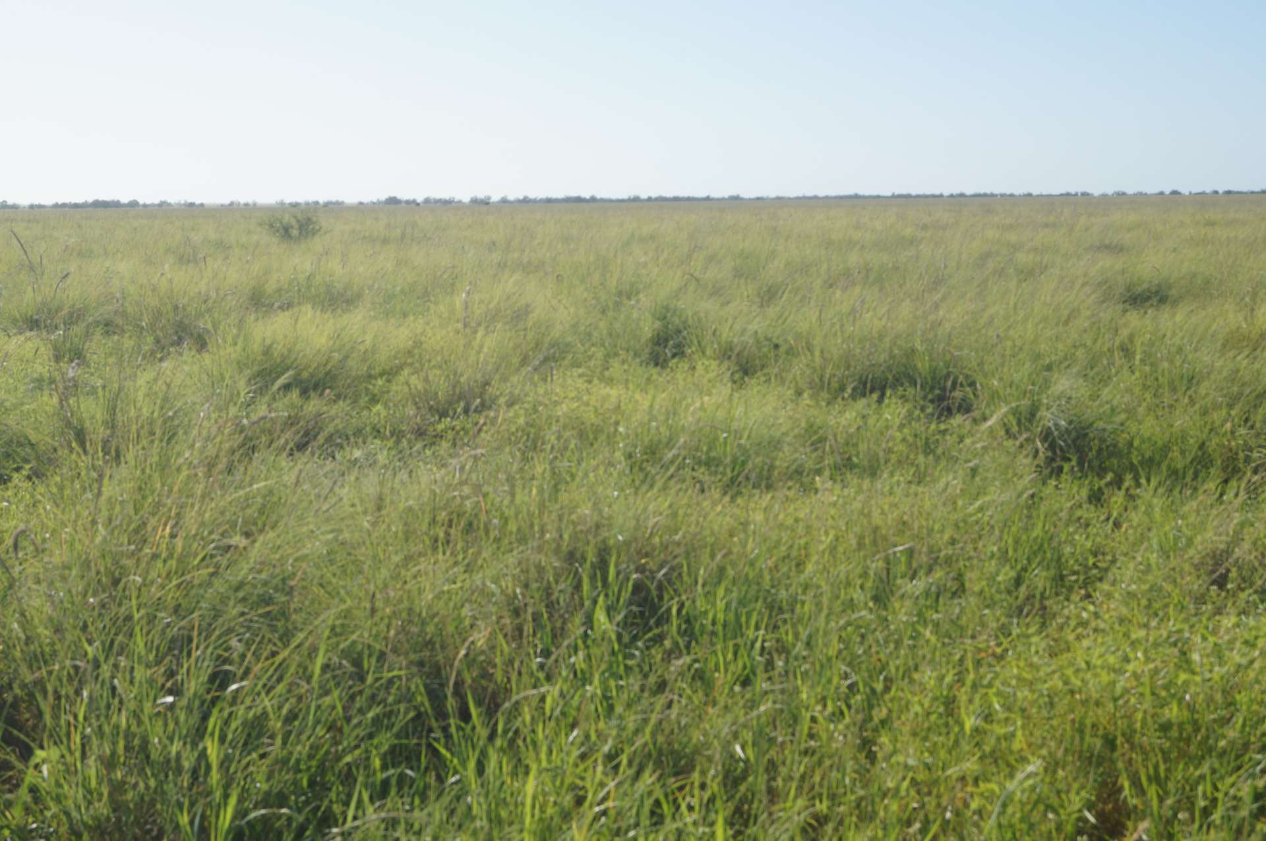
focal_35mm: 52
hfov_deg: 37.9
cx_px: 633
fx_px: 1844
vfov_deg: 25.7
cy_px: 420
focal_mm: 35
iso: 100
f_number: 13
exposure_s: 1/160
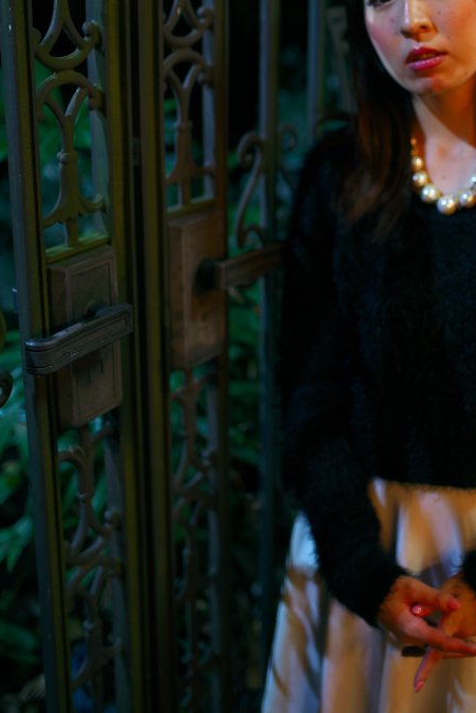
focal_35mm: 53
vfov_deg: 36.8
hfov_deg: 25.3
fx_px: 1051
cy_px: 203
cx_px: 337
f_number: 1.4
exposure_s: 1/160
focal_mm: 35
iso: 800
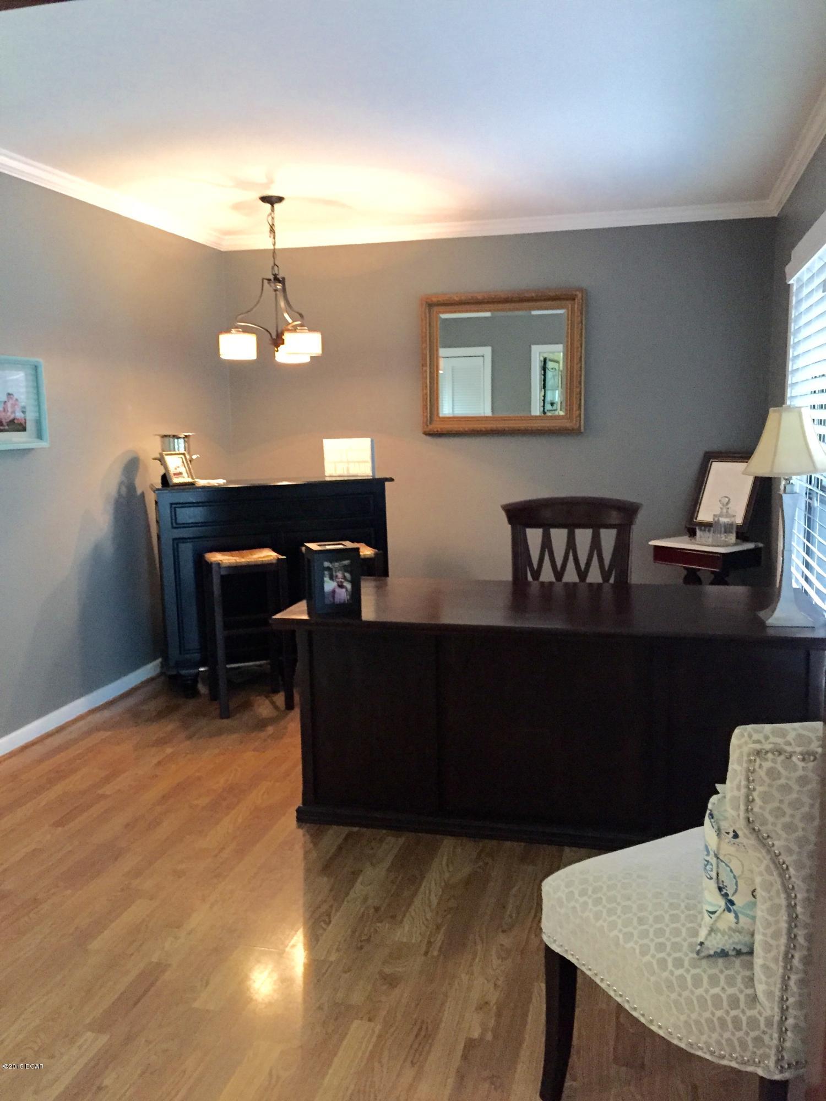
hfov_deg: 48.2
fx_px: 923
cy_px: 550
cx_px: 413
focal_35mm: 29
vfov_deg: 61.7
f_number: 2.2
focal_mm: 4.15
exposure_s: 1/15
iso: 250
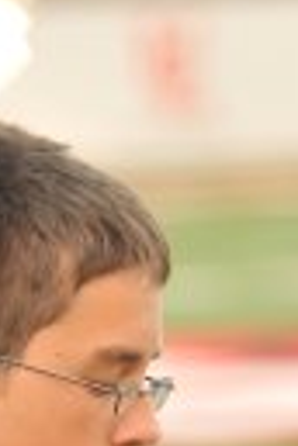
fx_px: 9498
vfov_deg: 2.7
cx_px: 220
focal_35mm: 765
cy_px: 947
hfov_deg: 1.8
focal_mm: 110
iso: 200
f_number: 2.8
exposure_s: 1/250
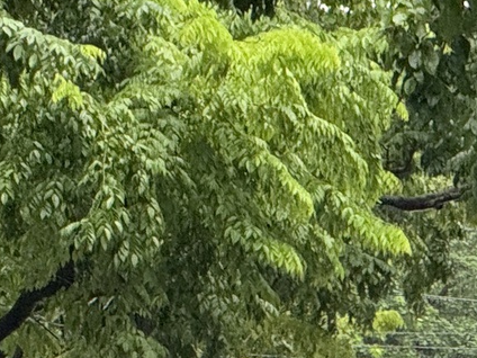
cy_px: 818
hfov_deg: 3.5
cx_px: -210
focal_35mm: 566
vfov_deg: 2.6
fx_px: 7799
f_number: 2.8
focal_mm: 15.66
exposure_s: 1/50
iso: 125
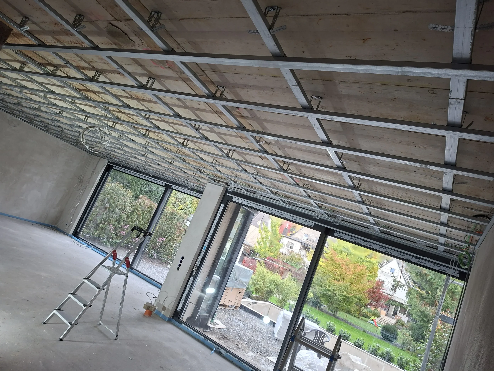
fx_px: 328
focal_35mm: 23
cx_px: 247
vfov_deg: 58.9
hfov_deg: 73.9
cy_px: 186
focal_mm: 5.54
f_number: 1.8
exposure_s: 1/100
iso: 200
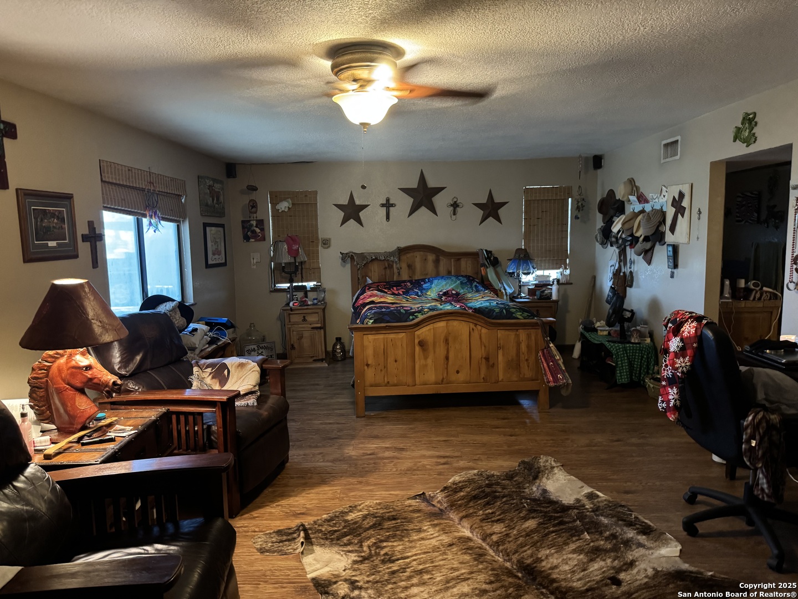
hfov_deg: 71.6
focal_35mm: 24
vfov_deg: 56.8
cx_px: 399
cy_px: 300
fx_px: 553
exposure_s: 1/30
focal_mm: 6.76
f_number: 1.78
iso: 1000
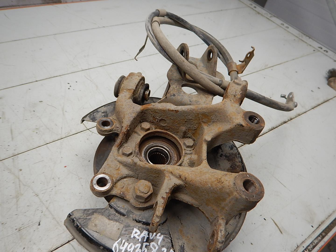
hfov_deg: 71.6
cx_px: 168
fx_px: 233
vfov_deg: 56.8
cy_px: 126
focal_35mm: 24
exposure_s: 1/60
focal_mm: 4.3
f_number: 2.8
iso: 125
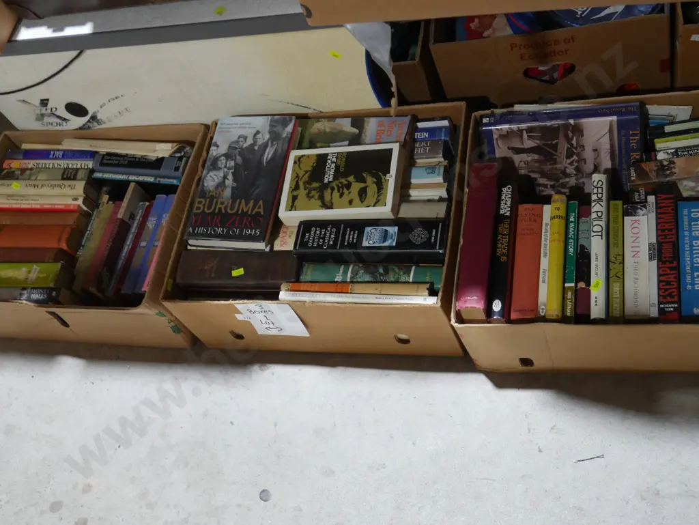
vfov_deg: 34.4
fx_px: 849
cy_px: 262
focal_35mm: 42
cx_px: 350
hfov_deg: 44.8
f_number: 4.6
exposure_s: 1/60
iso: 640
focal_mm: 21
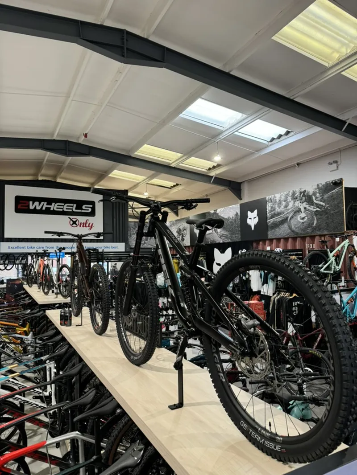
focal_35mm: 24
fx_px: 330
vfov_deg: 71.6
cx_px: 178
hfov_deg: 56.8
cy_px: 238
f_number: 1.78
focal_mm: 6.76
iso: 160
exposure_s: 1/50
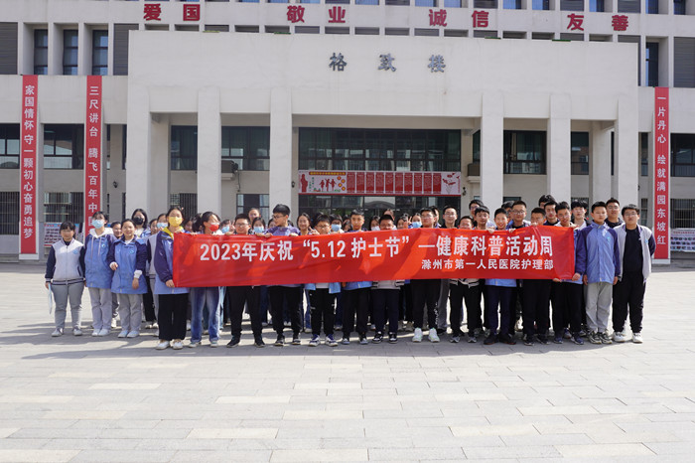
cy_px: 232
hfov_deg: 73.8
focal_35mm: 24
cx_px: 348
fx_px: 463
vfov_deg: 53.1
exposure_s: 1/125
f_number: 9
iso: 100
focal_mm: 16
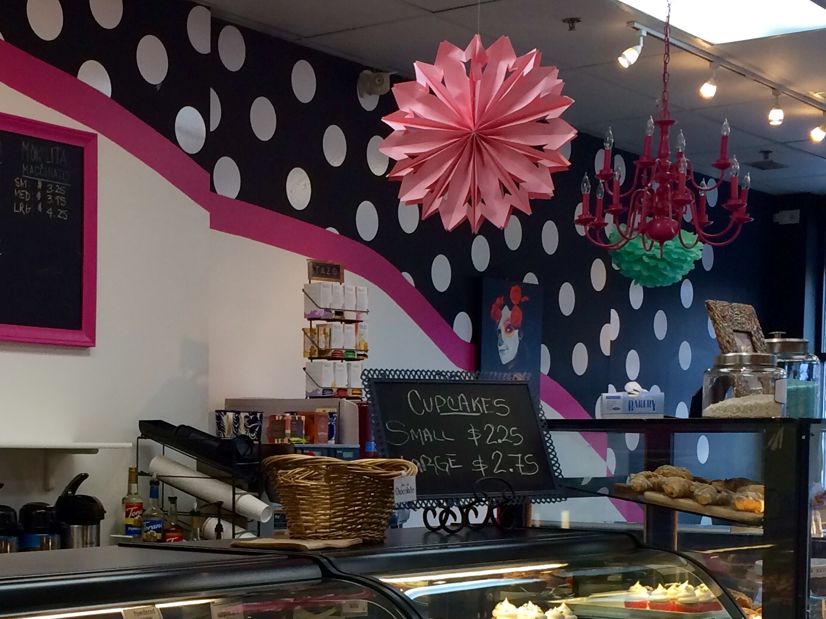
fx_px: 1623
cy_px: 526
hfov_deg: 28.0
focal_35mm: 68
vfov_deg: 21.3
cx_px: 167
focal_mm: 4.15
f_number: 2.2
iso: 40
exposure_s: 1/40
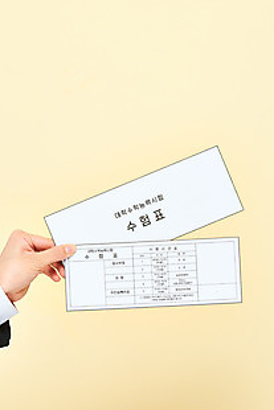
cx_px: 134
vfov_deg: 11.0
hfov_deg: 7.4
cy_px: 155
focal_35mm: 187
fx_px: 2132
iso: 100
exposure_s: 1/125
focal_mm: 145
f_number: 20
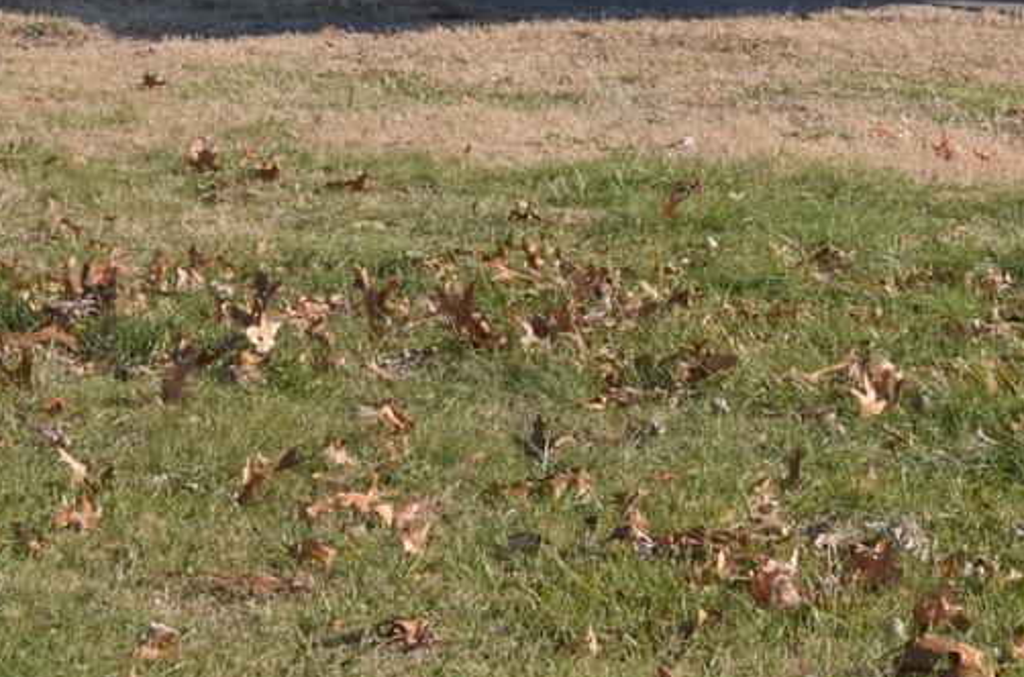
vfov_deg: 6.7
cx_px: 1389
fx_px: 5561
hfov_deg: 10.3
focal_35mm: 196
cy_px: -667
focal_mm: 32
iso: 100
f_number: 9
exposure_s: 1/200
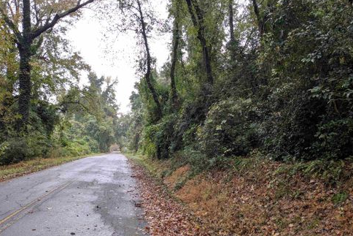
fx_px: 284
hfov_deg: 63.6
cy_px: 132
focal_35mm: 29
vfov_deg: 44.9
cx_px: 178
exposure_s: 1/205
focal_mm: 4.38
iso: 46
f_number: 1.73
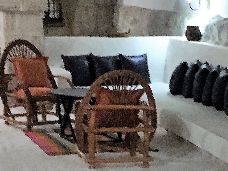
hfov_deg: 16.7
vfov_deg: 13.0
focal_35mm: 113
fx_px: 744
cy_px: 153
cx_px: 269
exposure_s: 1/17
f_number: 2.2
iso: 500
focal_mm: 4.15
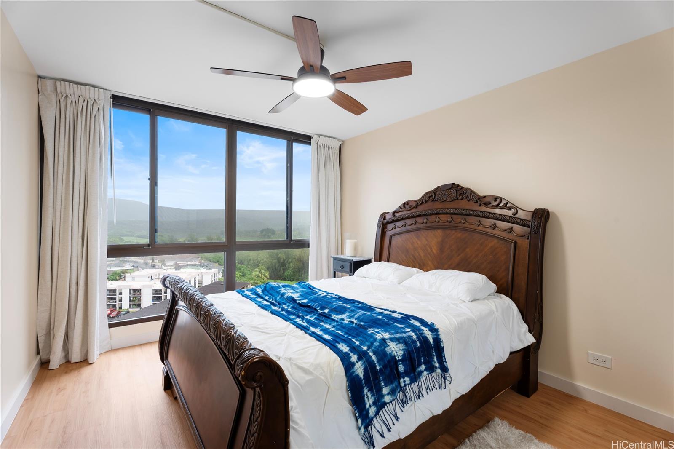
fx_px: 299
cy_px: 224
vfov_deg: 73.7
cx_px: 337
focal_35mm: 16
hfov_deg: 96.7
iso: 100
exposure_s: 1/40
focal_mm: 16
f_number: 9
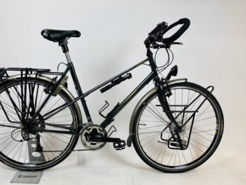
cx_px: 108
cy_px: 84
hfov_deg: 59.7
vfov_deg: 46.8
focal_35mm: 30
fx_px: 213
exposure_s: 1/100
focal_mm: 4.25
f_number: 1.8
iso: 80
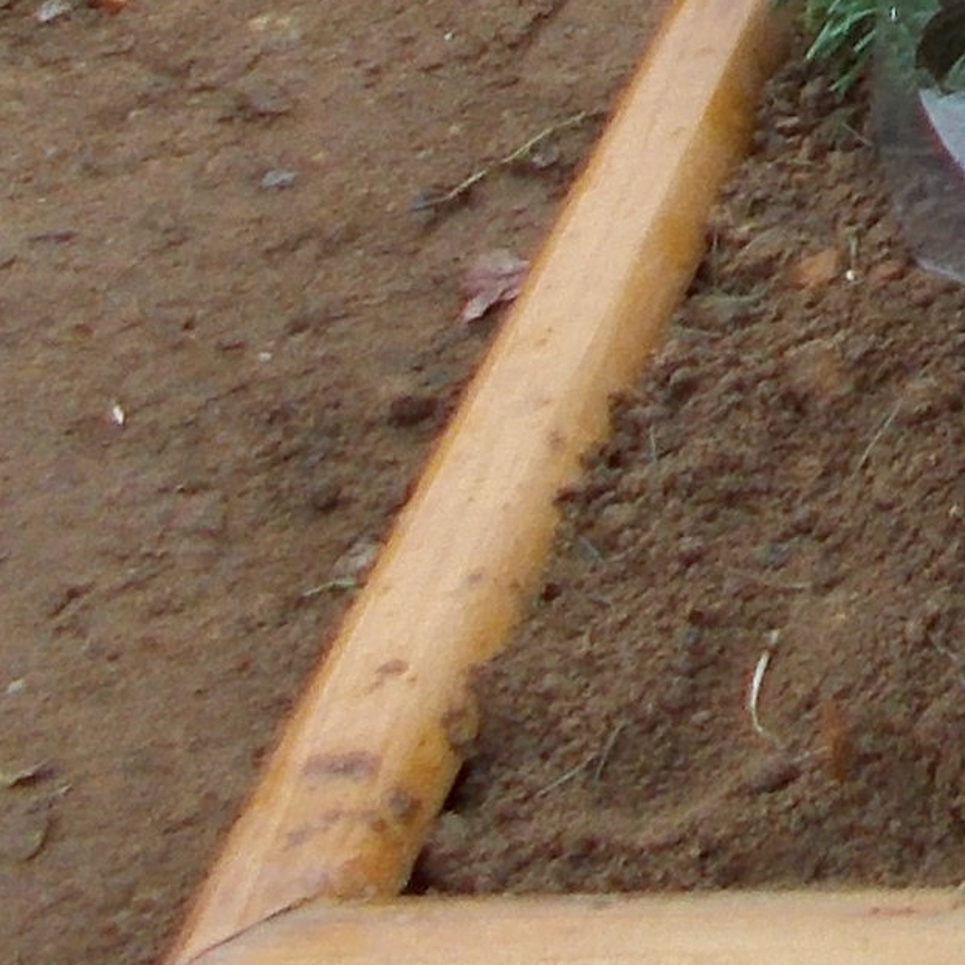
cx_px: 2042
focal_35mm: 170
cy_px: -1247
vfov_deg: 9.3
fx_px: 5362
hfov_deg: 9.5
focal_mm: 4.6
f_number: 3.2
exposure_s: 1/125
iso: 80
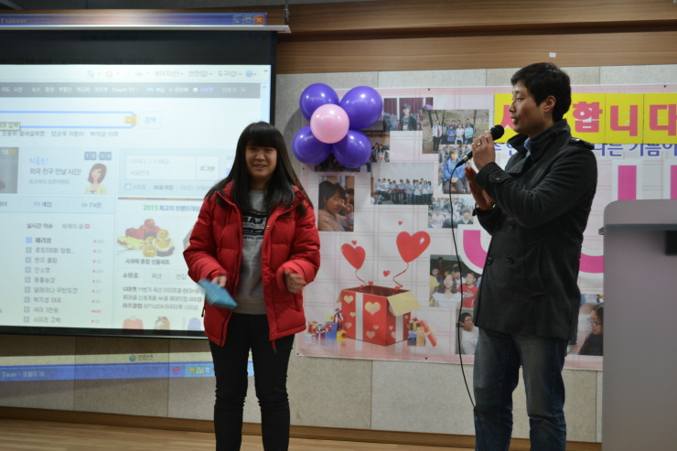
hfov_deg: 41.1
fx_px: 902
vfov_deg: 28.1
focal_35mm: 48
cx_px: 338
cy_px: 226
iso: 400
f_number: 4.8
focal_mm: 32
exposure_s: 1/25
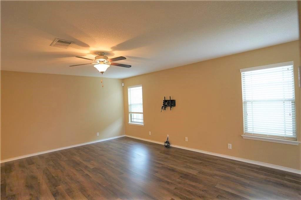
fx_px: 159
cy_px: 100
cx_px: 150
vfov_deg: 64.5
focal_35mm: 19
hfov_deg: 86.9
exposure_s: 1/160
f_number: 3.2
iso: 1600
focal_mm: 19
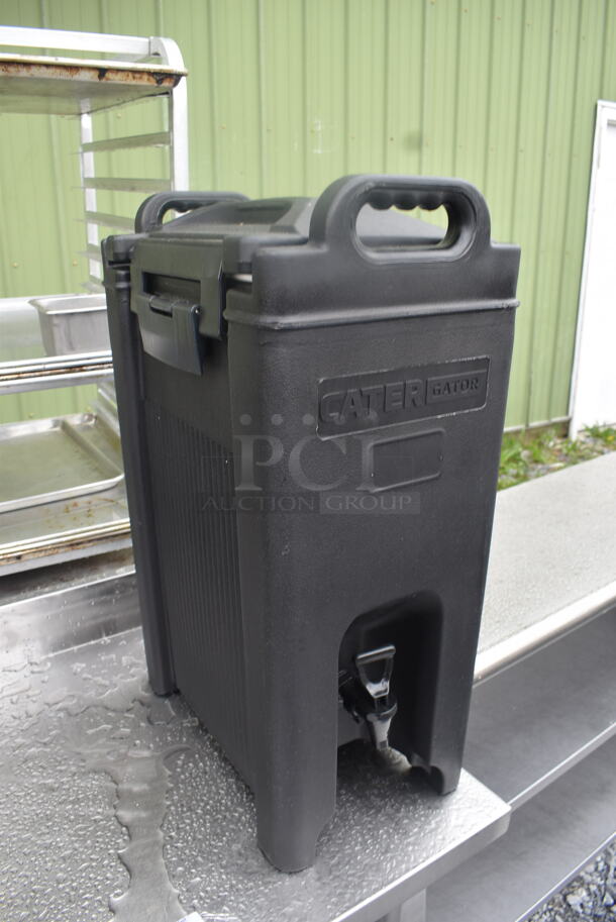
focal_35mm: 27
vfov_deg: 67.3
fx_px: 692
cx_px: 308
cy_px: 461
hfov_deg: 48.0
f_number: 5.6
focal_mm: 18
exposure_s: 1/125
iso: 220
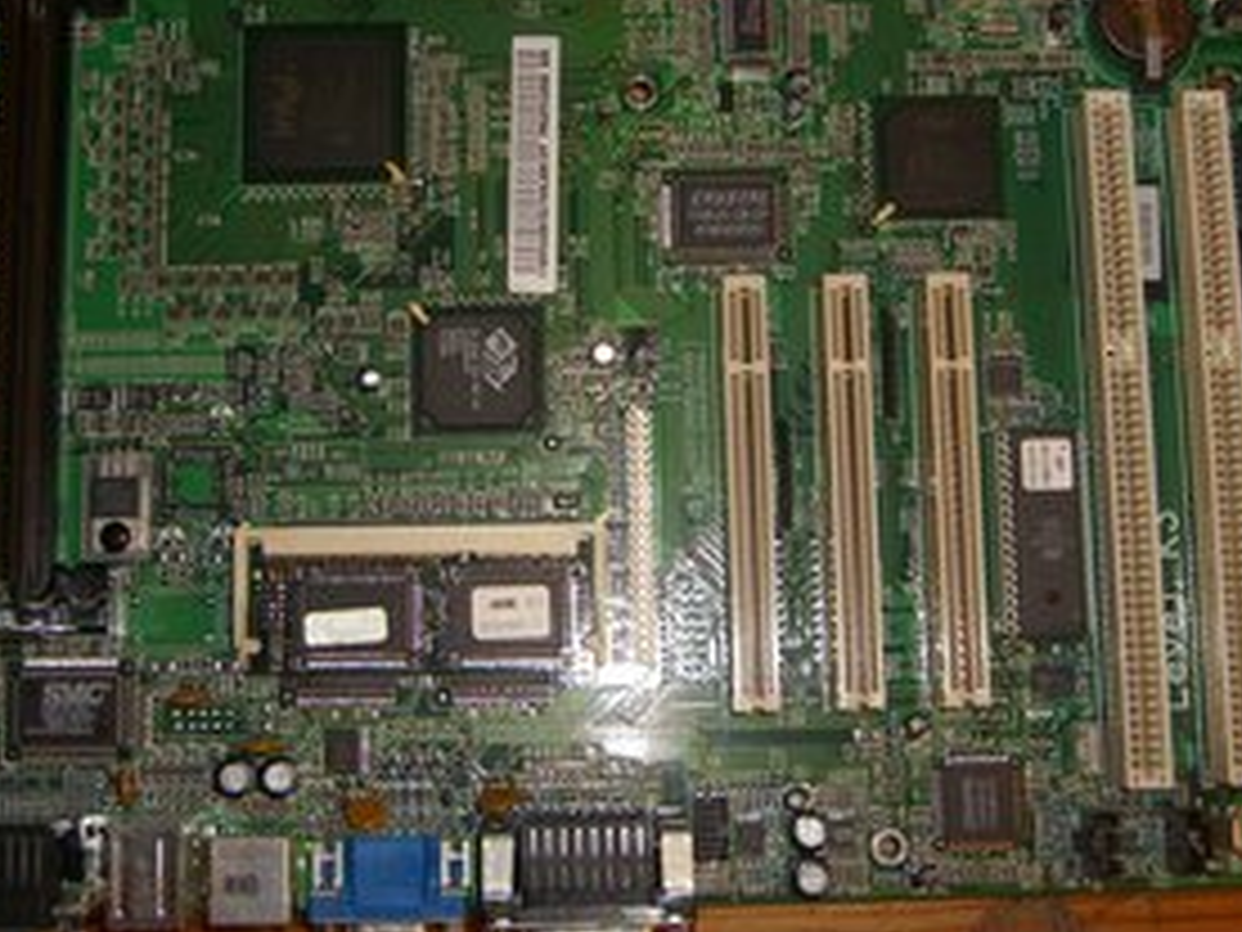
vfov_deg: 26.4
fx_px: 1973
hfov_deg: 34.9
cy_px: 329
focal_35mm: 55
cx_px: 549
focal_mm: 7.9
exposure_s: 1/60
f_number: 2.8
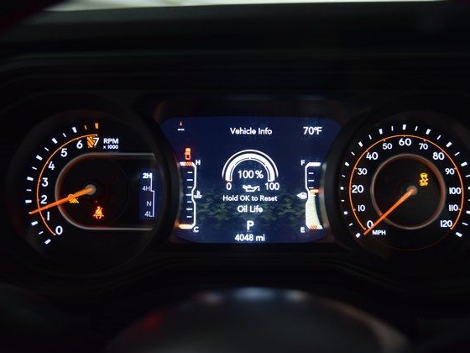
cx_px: 246
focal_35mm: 45
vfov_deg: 32.5
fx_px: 605
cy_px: 178
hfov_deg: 42.5
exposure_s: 1/60
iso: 1250
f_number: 3.8
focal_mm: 27
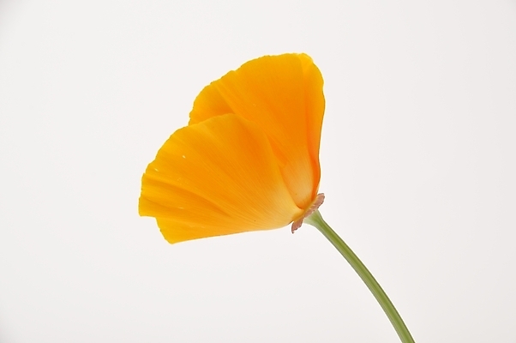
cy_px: 172
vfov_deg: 6.8
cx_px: 258
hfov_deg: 10.2
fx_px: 2899
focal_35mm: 202
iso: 200
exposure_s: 1/125
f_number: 13
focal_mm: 135
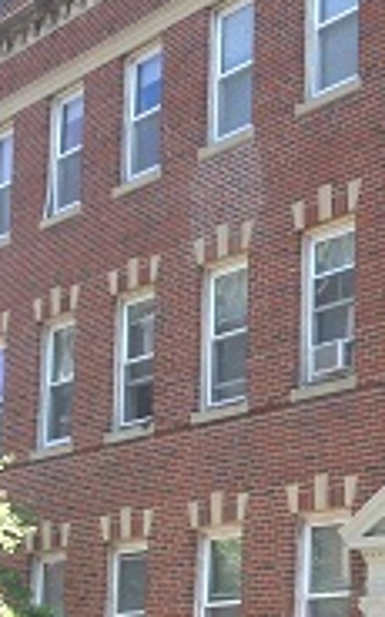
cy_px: 500
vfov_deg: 20.7
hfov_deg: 12.9
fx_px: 1662
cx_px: 462
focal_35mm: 99
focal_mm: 4.28
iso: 50
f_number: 2.4
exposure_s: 1/428
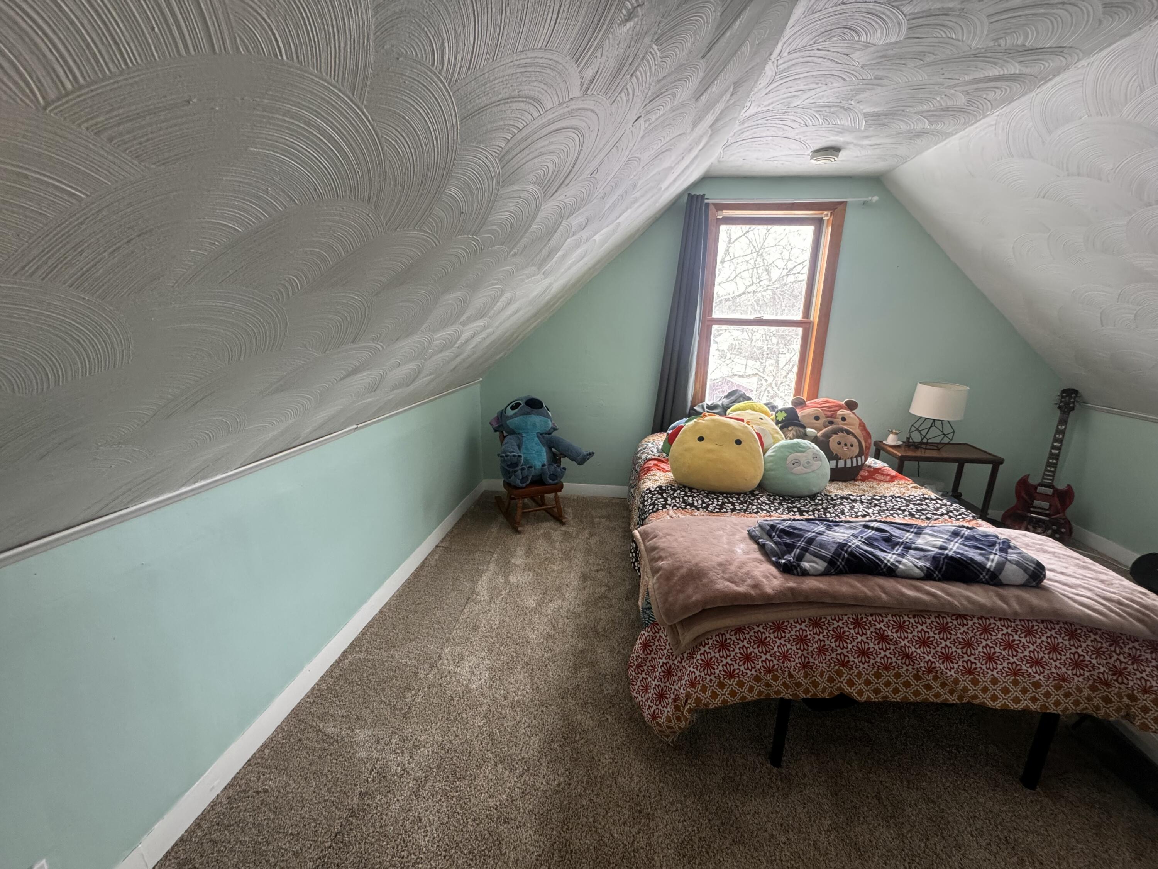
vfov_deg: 85.7
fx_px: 468
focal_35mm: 14
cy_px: 434
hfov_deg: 102.1
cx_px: 579
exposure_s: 1/72
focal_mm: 2.22
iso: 320
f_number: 2.2
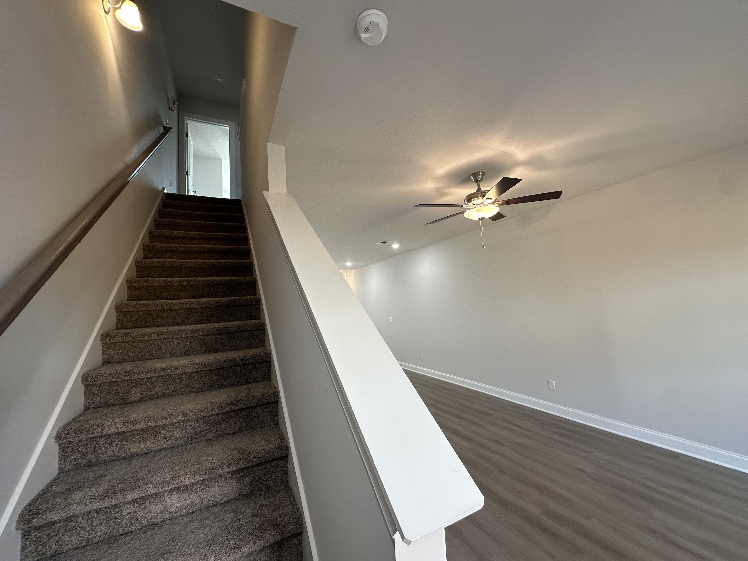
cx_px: 374
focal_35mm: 14
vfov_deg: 85.7
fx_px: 303
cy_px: 280
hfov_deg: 102.1
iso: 160
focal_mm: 2.22
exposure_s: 1/120
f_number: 2.2
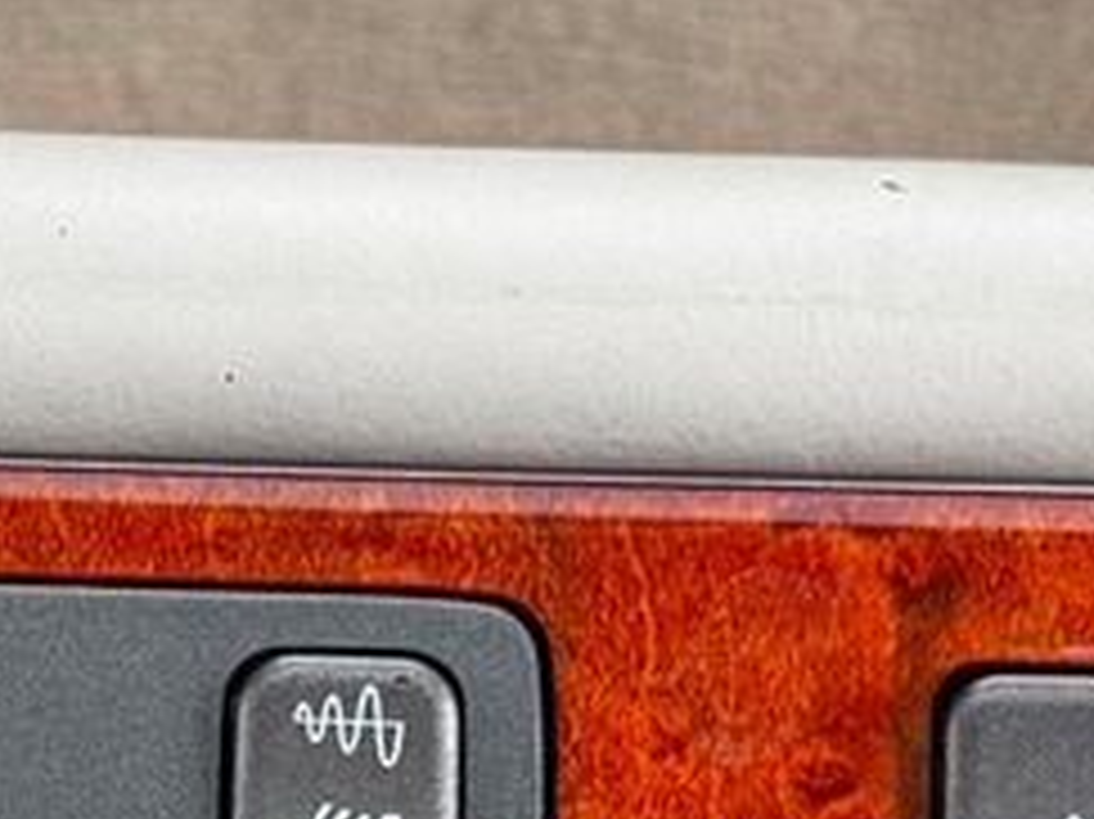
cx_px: -27
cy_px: 1174
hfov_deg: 9.7
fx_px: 6381
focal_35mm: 202
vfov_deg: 7.2
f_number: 1.78
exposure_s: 1/166
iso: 64
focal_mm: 6.76
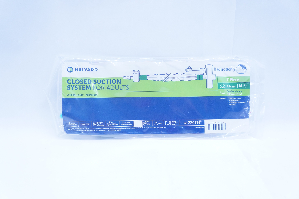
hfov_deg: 53.2
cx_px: 150
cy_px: 100
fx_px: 299
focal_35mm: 36
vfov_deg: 36.8
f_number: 4
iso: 800
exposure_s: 1/200
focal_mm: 24
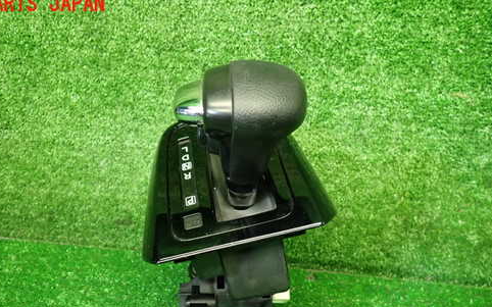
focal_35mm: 33
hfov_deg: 58.1
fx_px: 442
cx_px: 226
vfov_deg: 37.6
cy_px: 221
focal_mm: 4.5
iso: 250
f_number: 2
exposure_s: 1/30
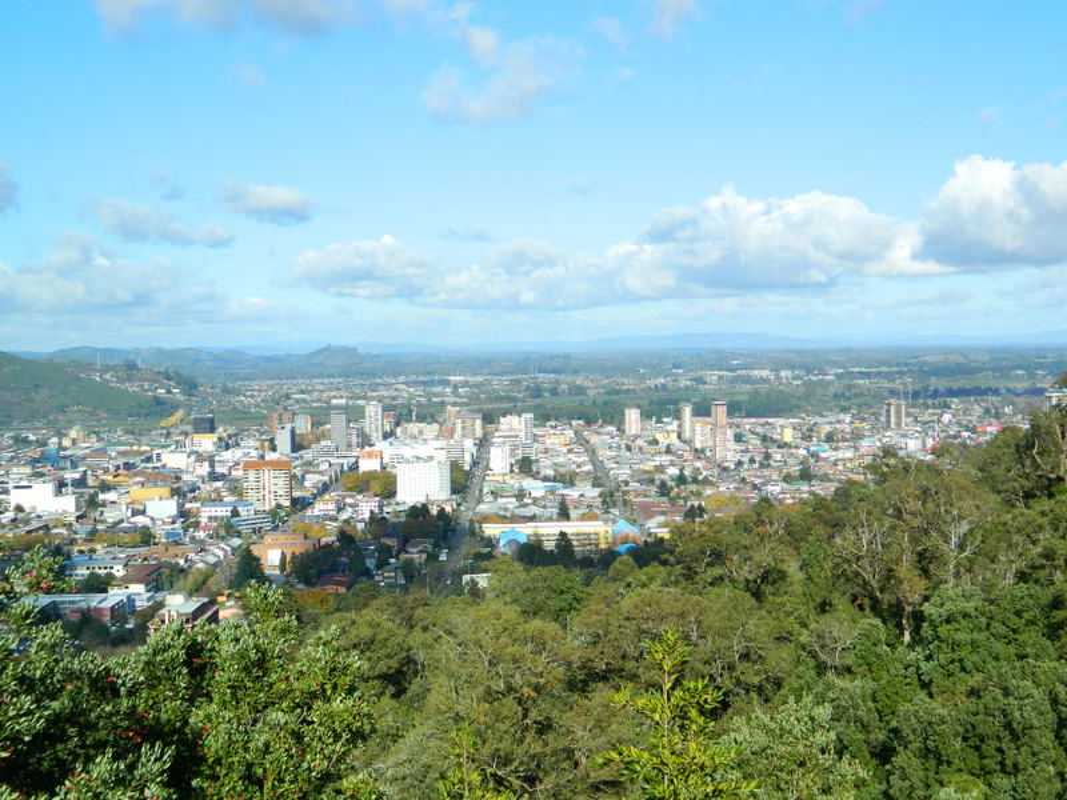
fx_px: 1449
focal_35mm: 47
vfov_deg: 30.9
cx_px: 534
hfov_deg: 40.4
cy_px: 400
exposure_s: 1/640
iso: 80
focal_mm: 8.4
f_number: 3.6
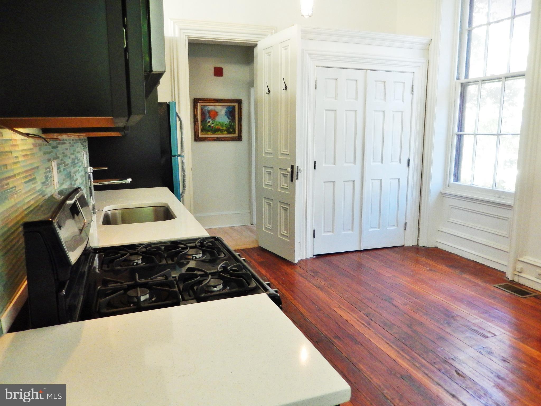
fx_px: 391
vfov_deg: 54.9
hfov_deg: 69.4
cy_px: 203
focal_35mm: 25
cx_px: 270
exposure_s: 1/80
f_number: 3.4
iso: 400
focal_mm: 4.5
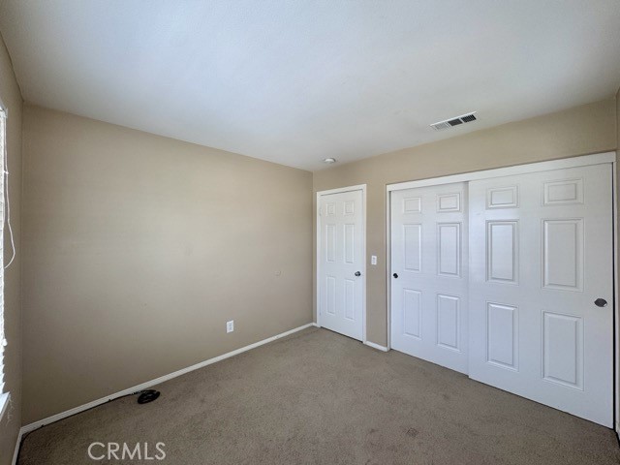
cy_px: 232
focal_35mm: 14
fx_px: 251
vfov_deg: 85.7
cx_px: 310
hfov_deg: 102.1
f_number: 2.2
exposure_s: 1/99
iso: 50
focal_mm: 2.22
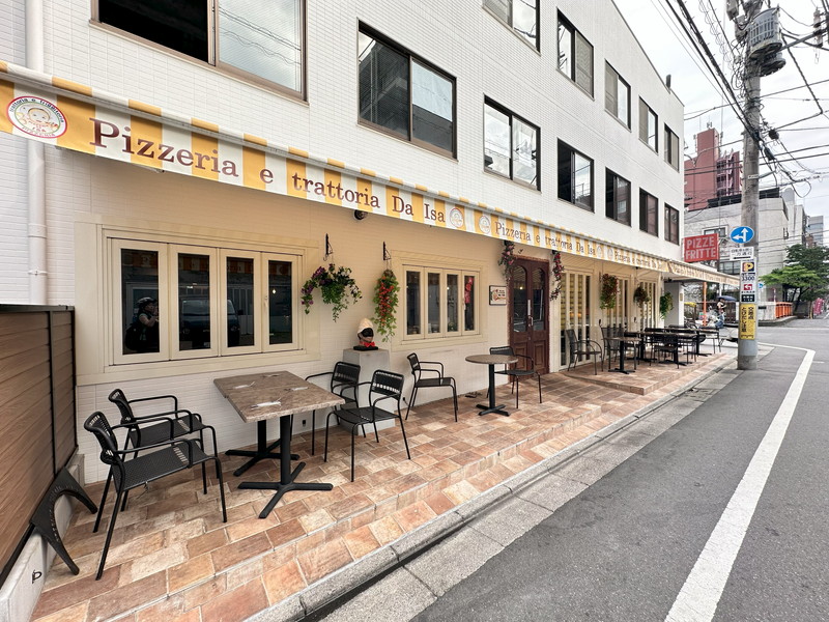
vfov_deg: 85.7
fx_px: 335
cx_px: 414
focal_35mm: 14
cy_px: 311
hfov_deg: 102.1
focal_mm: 2.22
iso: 40
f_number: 2.2
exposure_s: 1/226
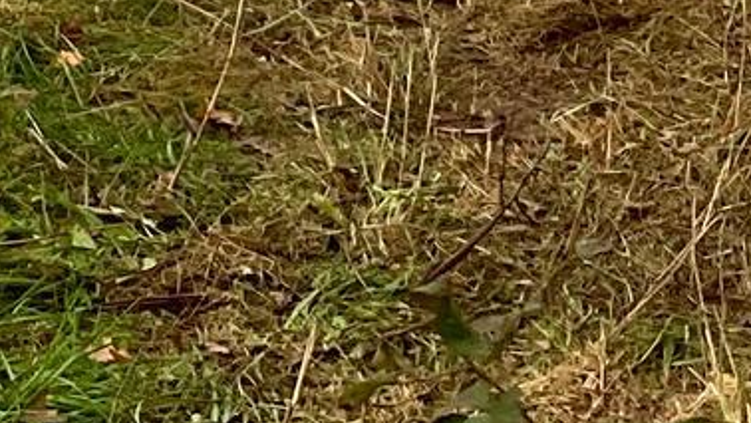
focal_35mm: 171
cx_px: -830
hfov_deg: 11.2
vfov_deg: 6.3
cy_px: -1003
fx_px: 3407
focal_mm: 3
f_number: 1.8
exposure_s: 1/1577
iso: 16
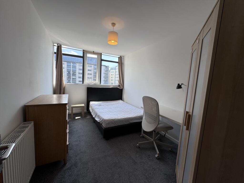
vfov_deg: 85.7
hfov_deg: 102.1
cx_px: 122
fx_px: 99
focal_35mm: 14
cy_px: 92
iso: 40
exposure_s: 1/313
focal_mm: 2.22
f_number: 2.2
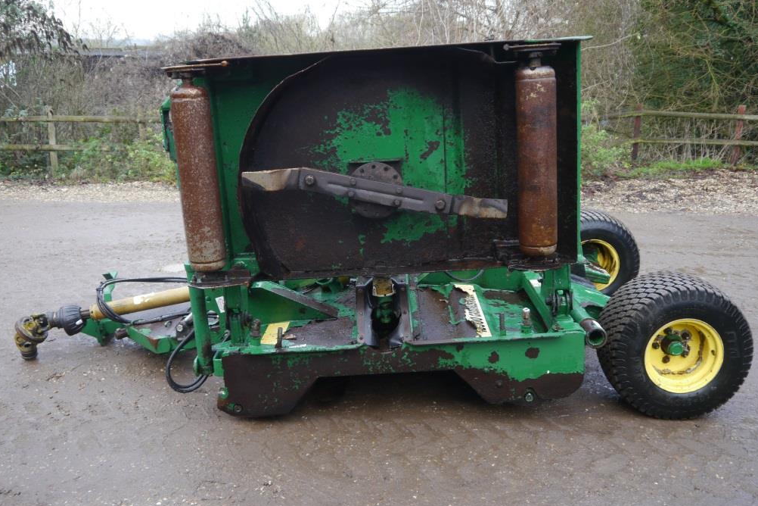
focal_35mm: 34
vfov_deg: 38.9
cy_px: 236
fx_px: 716
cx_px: 380
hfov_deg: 55.8
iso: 160
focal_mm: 16
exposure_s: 1/60
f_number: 3.8
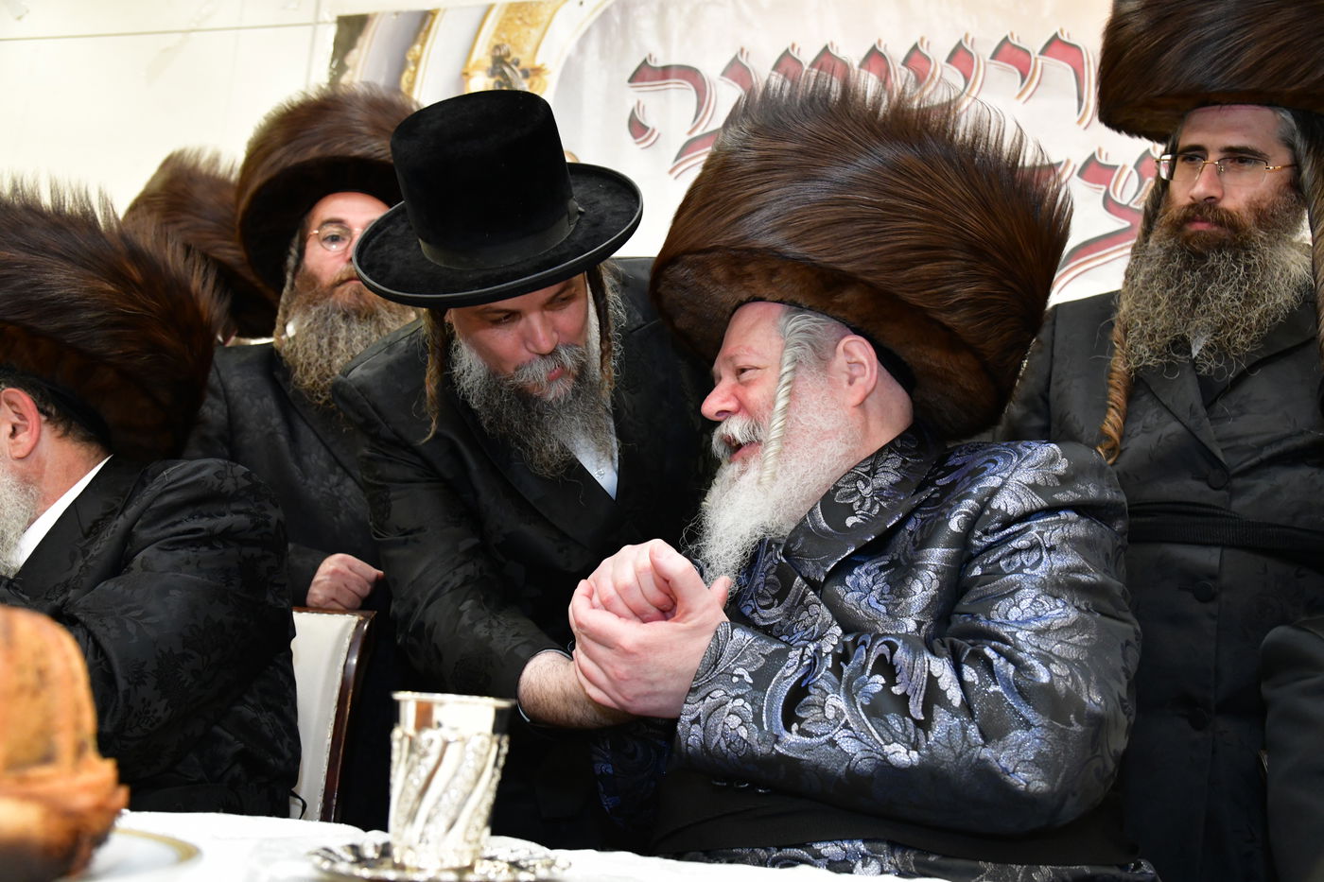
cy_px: 441
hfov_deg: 58.7
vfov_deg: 41.1
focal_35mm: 32
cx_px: 662
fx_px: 1177
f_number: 5.6
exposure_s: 1/100
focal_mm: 32
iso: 3200
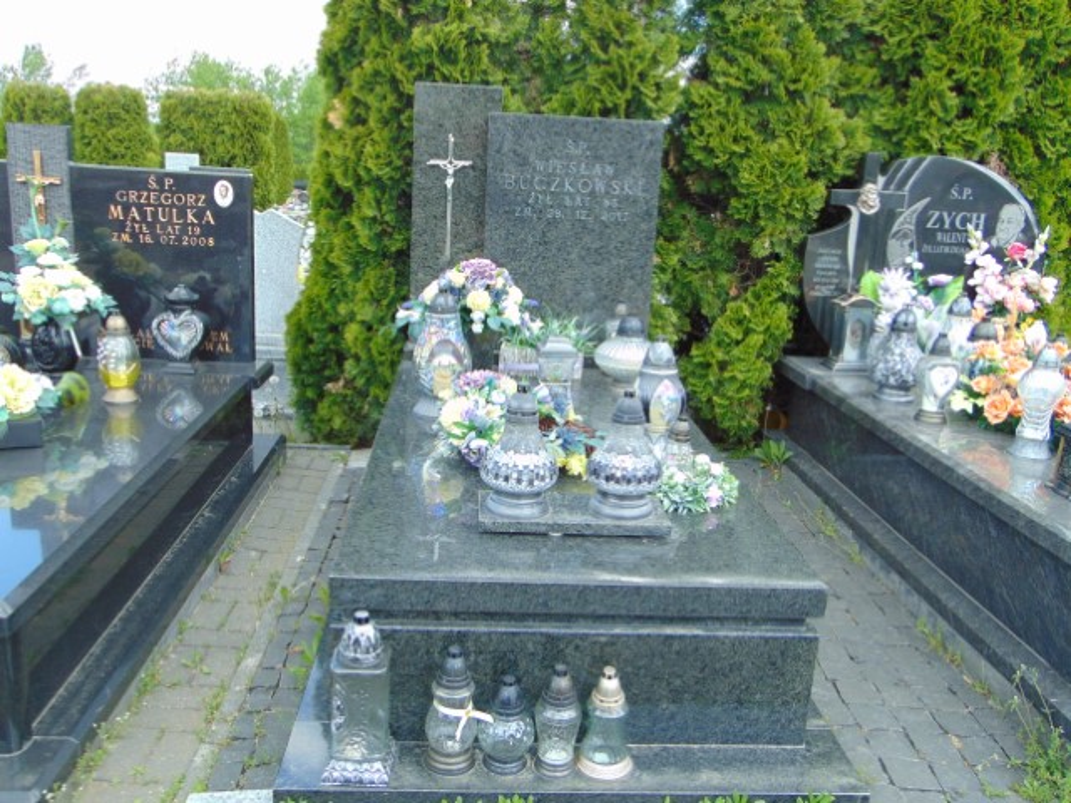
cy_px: 402
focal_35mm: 30
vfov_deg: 46.8
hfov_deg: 60.0
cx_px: 536
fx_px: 928
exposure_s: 1/200
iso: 80
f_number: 3.1
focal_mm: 5.4
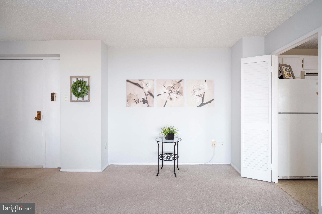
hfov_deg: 90.0
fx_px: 161
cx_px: 161
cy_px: 107
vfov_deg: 67.3
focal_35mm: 18
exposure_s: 1/80
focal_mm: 18
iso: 2500
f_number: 5.6
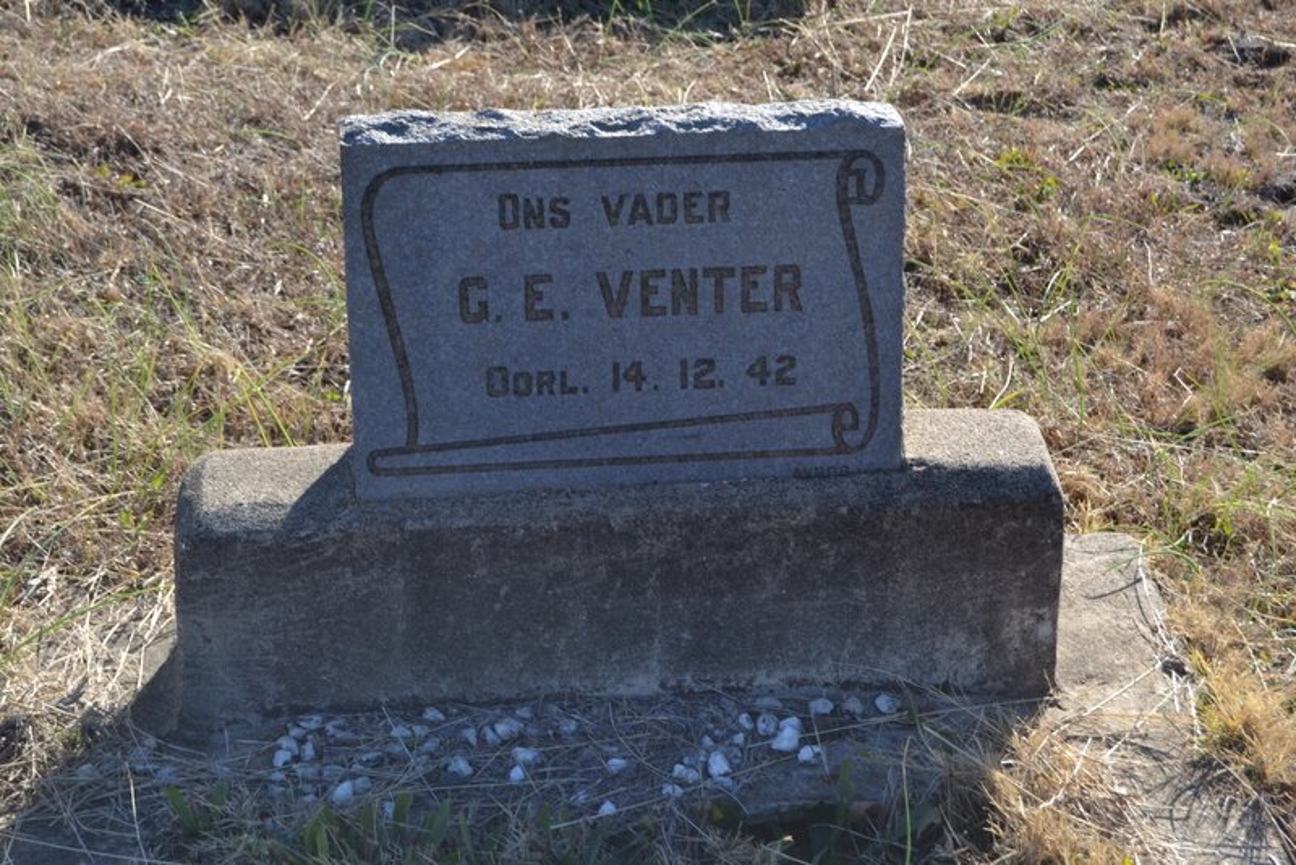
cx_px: 648
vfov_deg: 17.5
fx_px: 2809
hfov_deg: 26.0
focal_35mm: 78
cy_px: 432
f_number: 8
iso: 110
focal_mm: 52
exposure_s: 1/125
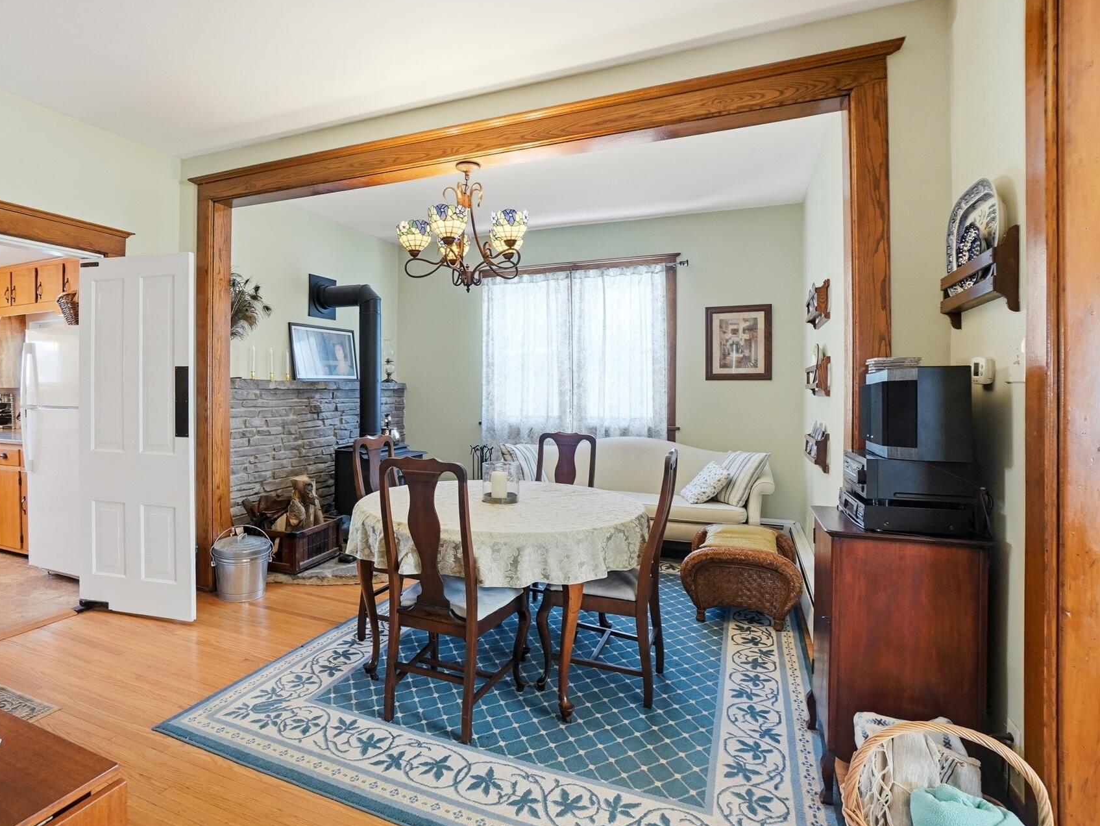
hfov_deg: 90.6
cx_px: 483
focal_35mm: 17
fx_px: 540
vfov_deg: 74.8
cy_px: 414
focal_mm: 10
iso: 125
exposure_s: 1/60
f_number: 5.6
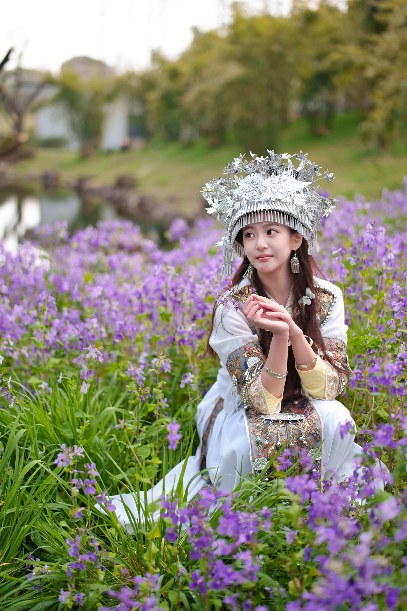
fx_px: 848
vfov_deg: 39.6
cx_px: 204
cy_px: 306
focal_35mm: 50
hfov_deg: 27.0
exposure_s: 1/800
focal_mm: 50
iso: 100
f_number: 1.4
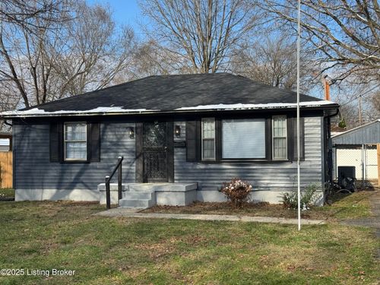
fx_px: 527
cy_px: 142
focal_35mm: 48
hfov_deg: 39.7
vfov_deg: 30.3
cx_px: 190
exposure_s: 1/2415
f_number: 1.78
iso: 64
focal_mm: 6.76
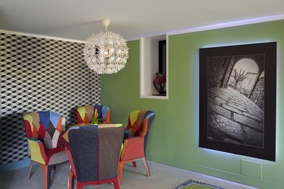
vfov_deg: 45.0
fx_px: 229
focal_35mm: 29
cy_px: 94
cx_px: 142
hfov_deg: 63.7
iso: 800
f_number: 2.8
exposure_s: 1/125
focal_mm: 29
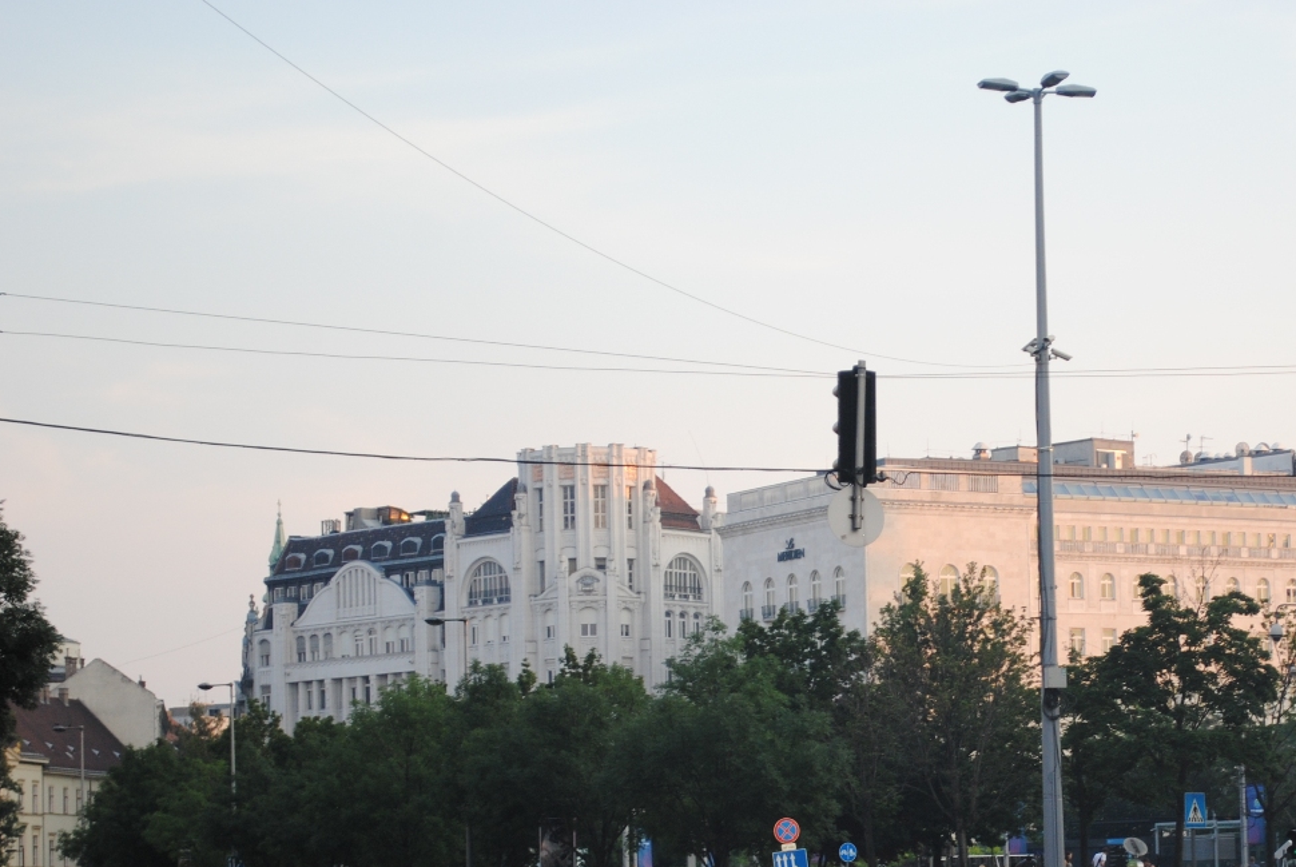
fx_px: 3885
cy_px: 677
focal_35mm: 108
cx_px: 959
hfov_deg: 18.8
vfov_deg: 12.7
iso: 200
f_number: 5.3
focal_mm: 45
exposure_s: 1/125
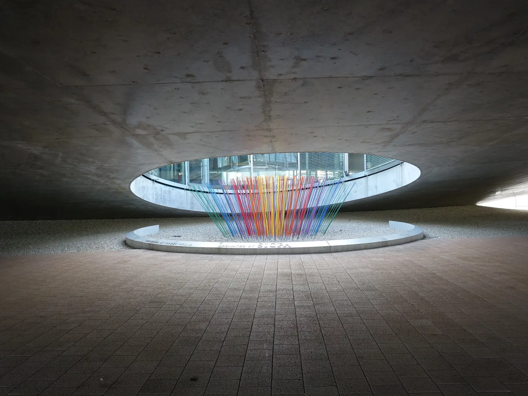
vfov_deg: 51.4
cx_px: 267
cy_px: 200
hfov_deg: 65.3
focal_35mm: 27
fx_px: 412
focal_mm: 8.8
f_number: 2.8
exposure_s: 1/40
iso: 125
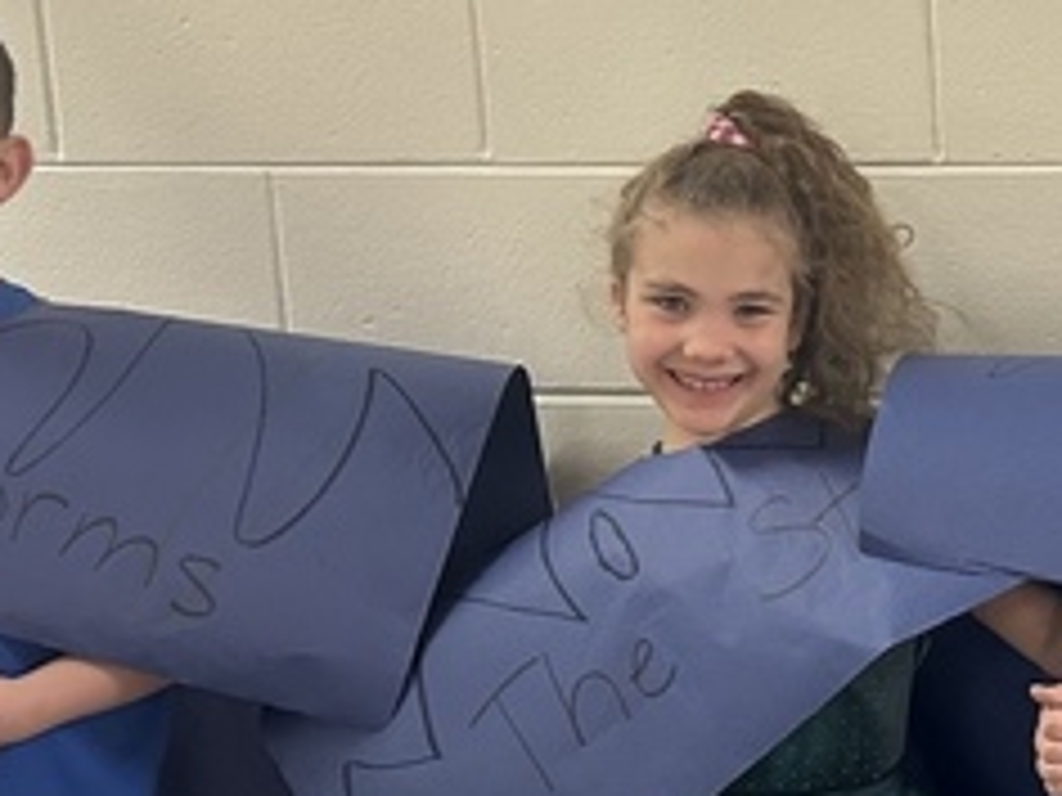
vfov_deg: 16.8
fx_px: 2700
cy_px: 481
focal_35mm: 88
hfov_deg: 21.0
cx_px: 1210
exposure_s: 1/60
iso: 200
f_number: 1.5
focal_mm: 5.7
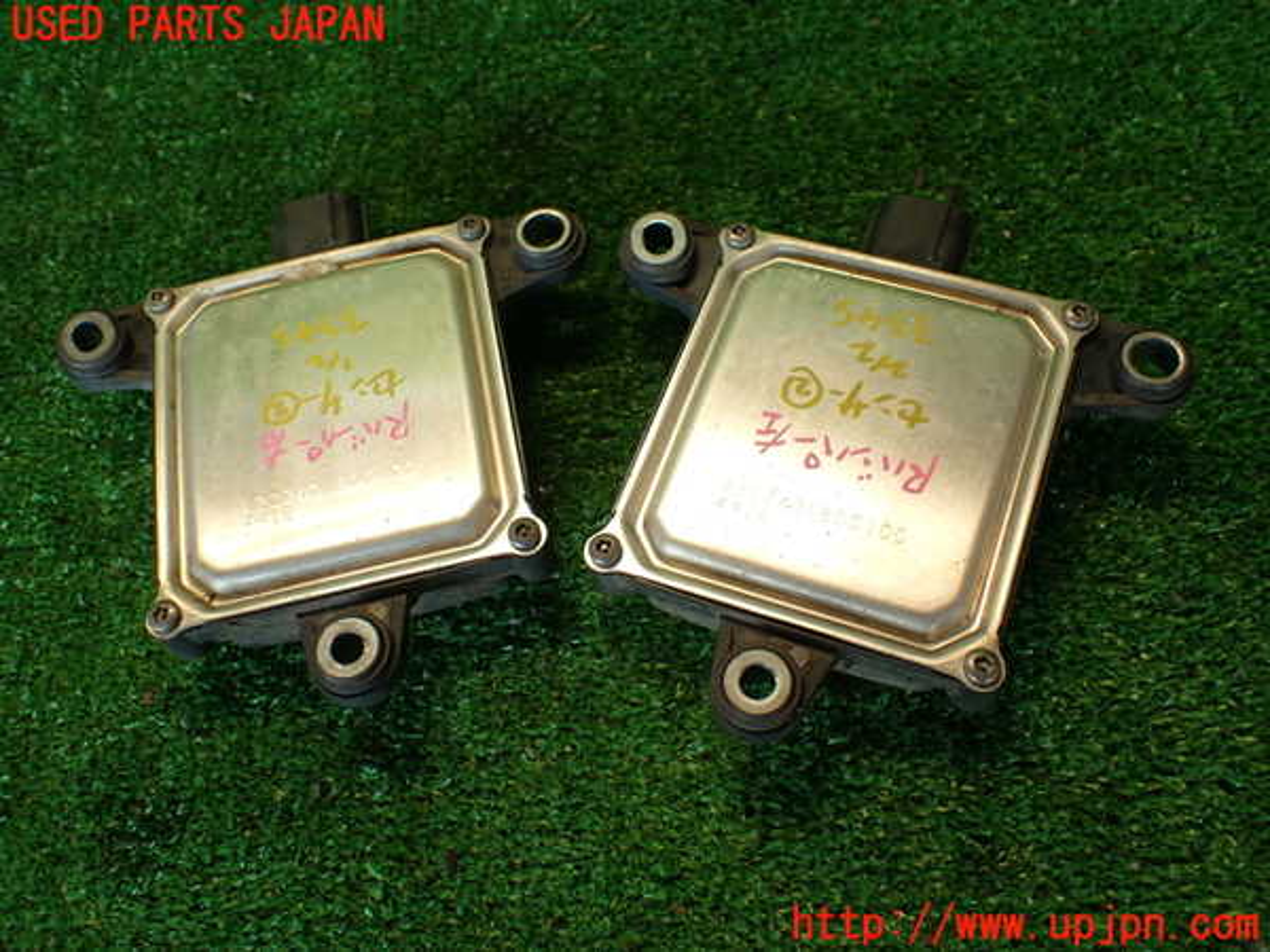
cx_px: 635
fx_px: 1174
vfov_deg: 44.2
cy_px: 476
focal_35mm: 32
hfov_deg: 56.8
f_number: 2.4
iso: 160
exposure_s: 1/60
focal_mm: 5.79
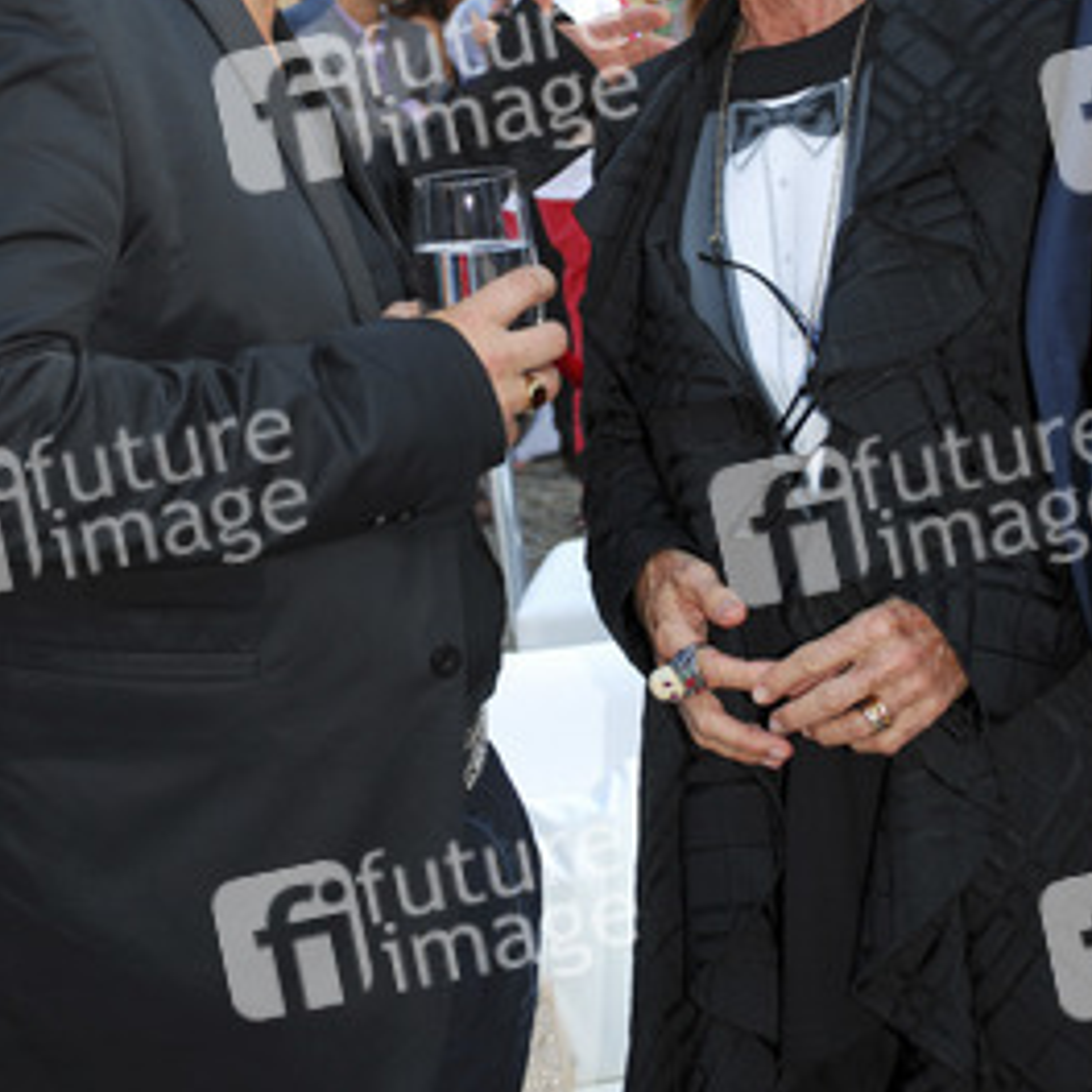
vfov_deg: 27.4
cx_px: 550
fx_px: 2213
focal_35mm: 62
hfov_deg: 27.7
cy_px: 302
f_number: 5.6
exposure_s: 1/60
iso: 200
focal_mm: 32
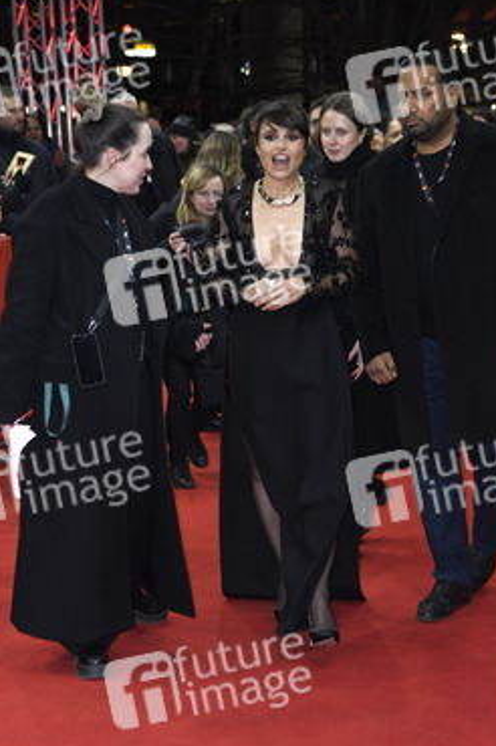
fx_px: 1387
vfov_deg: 30.1
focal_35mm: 67
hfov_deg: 20.3
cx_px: 266
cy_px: 379
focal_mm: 62
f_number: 5
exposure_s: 1/160
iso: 800
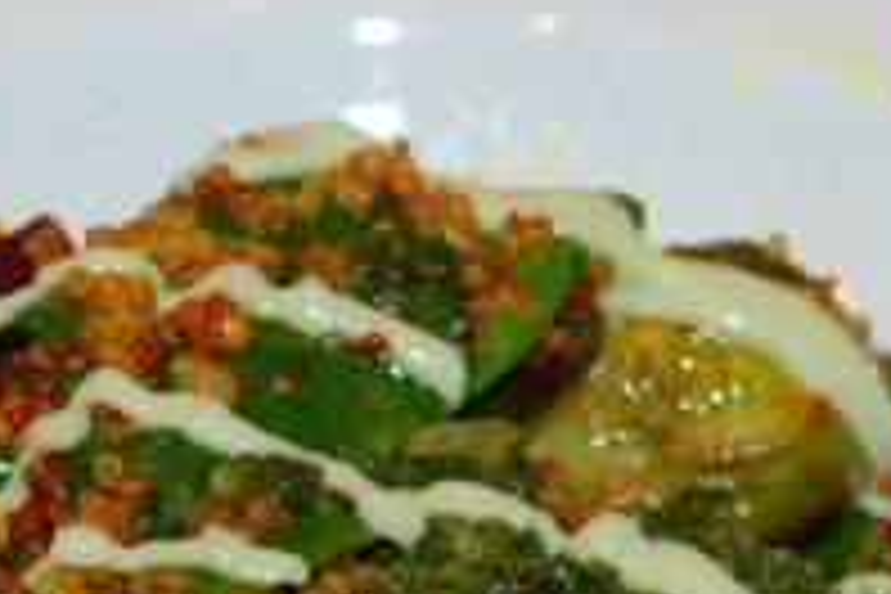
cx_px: 405
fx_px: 5618
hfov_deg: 9.1
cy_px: 598
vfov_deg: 6.0
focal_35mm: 227
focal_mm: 40
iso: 400
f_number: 5.3
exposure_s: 1/60
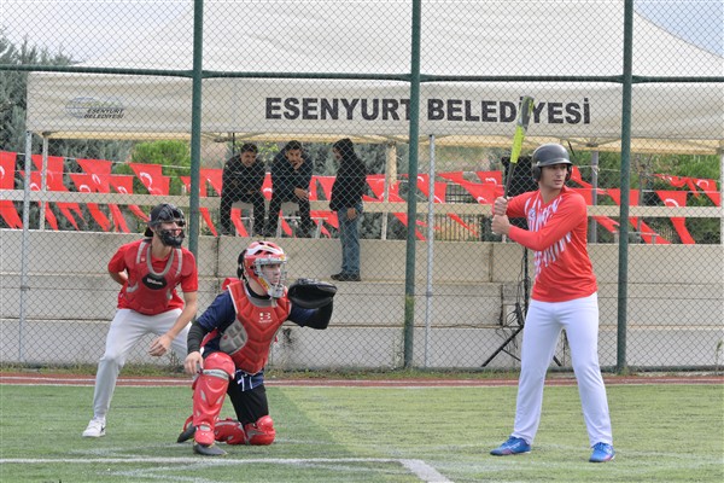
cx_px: 362
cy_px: 242
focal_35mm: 81
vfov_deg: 16.9
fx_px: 1629
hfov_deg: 25.1
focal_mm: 81
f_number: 10
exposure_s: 1/125
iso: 125
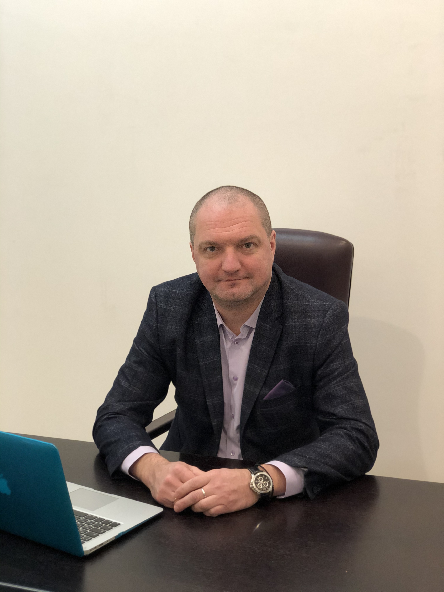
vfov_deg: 36.8
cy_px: 296
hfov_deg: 28.0
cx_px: 222
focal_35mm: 52
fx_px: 889
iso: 160
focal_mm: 6
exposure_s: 1/25
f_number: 2.4
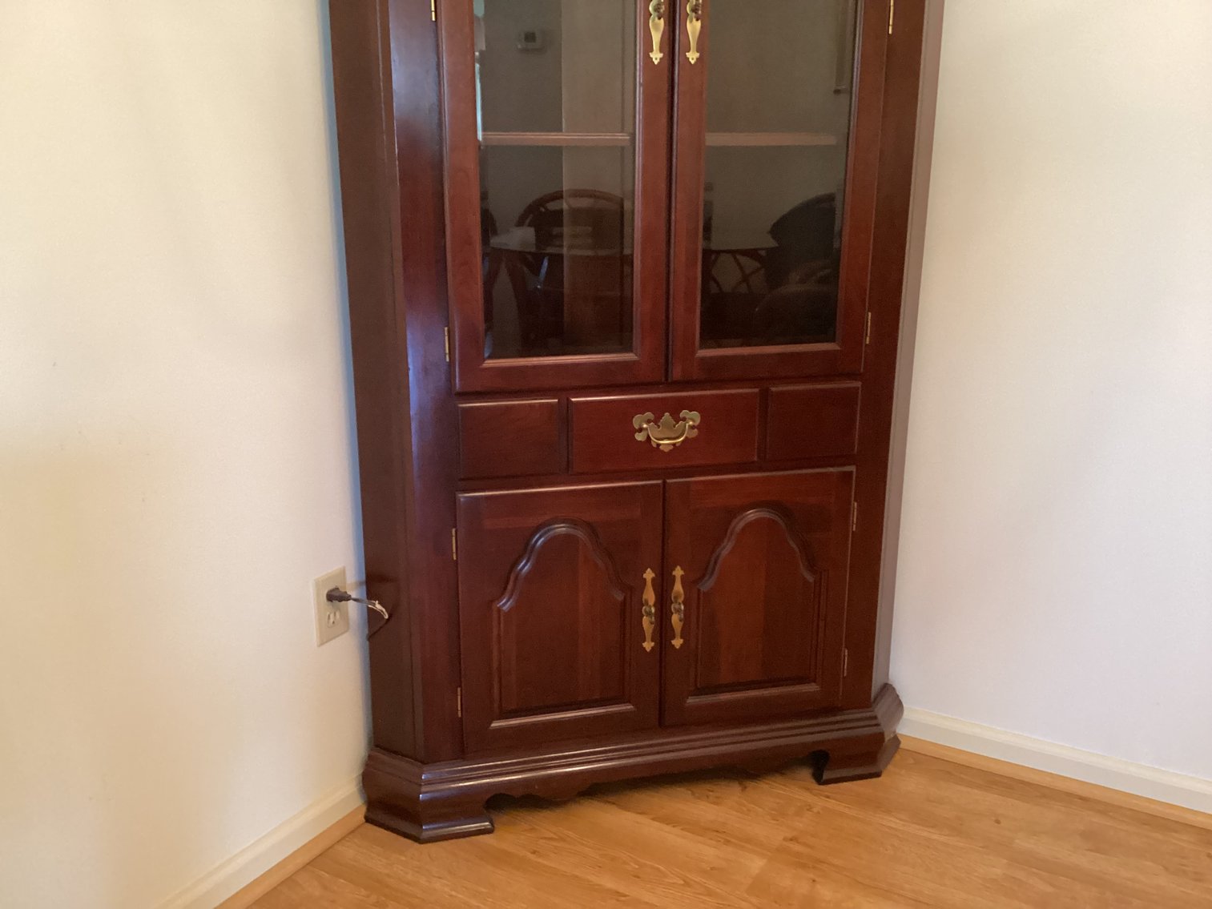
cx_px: 606
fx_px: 1085
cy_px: 454
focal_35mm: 31
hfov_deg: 58.3
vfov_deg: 45.4
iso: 500
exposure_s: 1/30
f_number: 2.4
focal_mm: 3.3
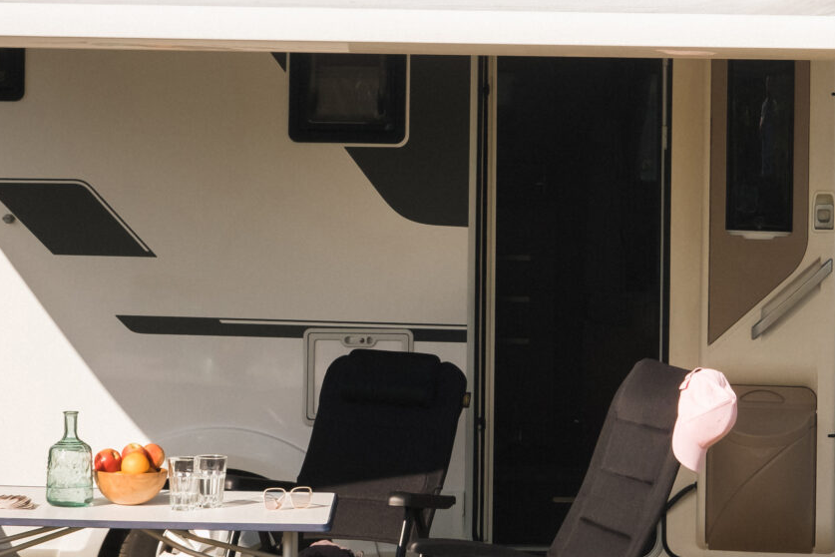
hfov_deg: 19.1
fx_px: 2482
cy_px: 19
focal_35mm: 107
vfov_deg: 12.7
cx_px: 483
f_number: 8
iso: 160
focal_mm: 23
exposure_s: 1/400
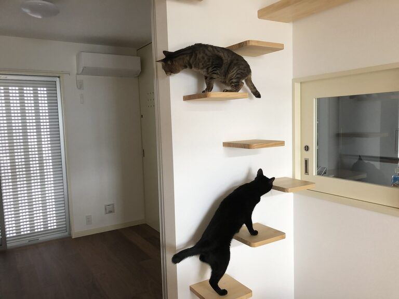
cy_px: 150
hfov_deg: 63.4
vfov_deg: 49.7
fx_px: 323
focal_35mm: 28
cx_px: 200
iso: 40
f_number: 1.8
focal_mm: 4
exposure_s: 1/17
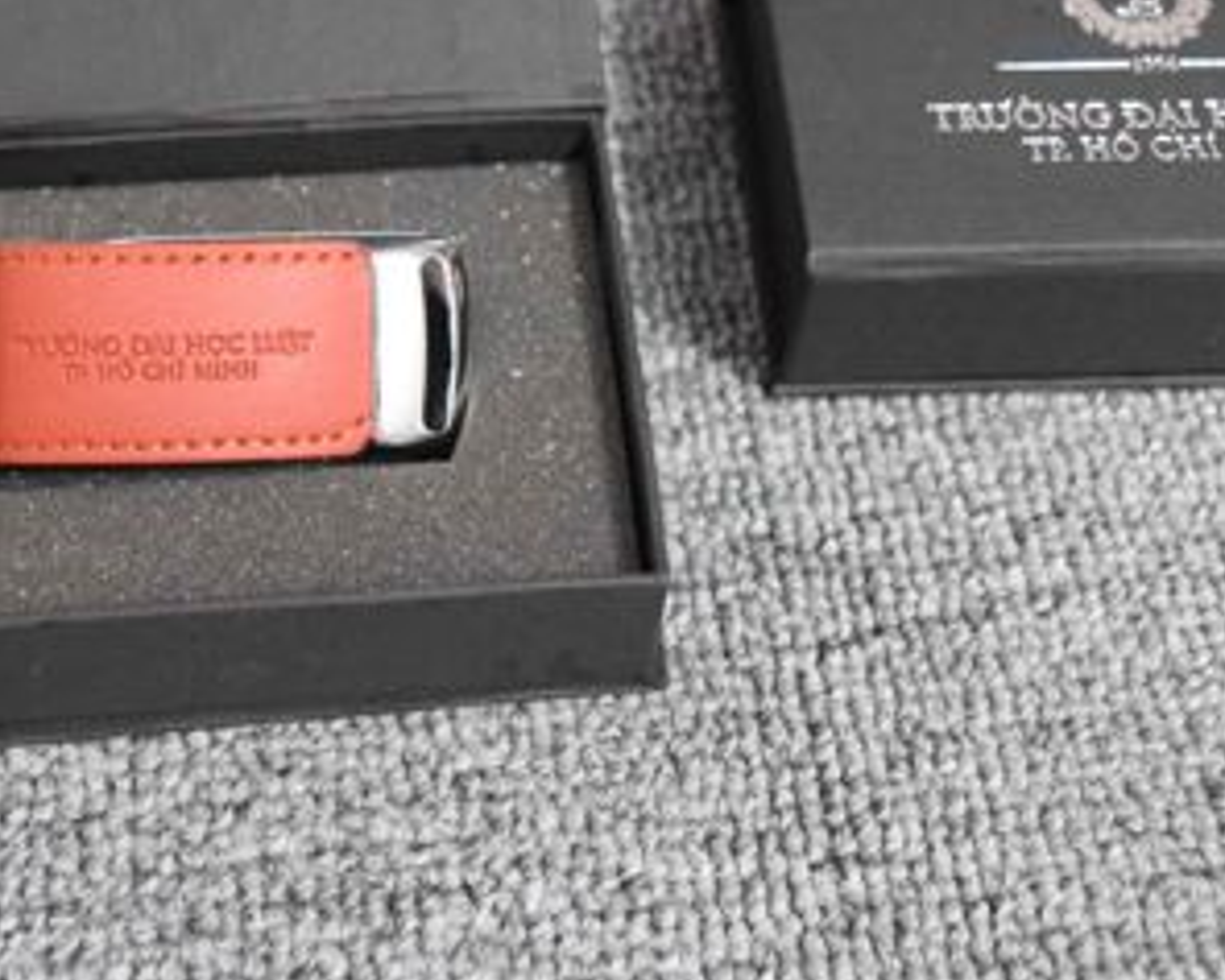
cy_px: 192
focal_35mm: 60
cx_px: 579
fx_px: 2176
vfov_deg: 25.0
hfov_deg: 31.4
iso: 3200
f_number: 3.5
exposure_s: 1/50
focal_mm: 18
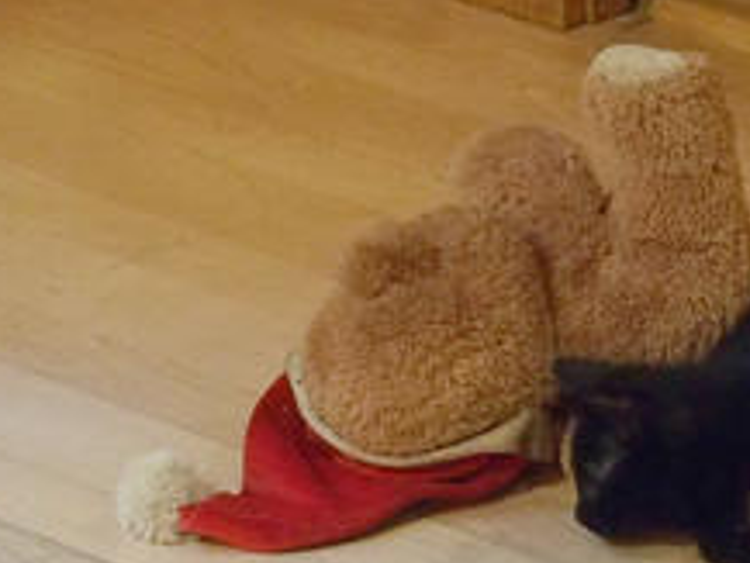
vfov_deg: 5.3
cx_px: 757
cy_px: 439
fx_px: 6070
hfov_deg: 7.0
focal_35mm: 280
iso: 1600
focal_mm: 28.8
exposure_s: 1/30
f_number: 2.8
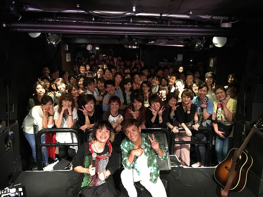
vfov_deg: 48.2
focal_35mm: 29
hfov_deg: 61.7
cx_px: 132
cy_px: 98
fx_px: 220
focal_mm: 4.15
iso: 250
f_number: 2.2
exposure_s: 1/15
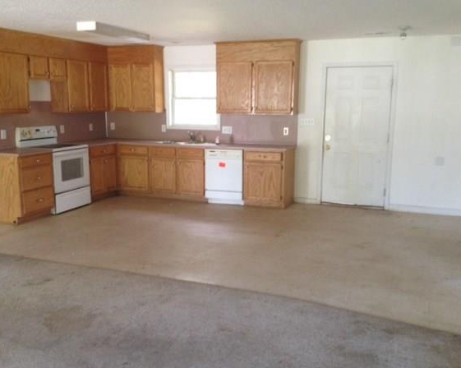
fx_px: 532
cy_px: 184
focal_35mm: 39
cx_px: 221
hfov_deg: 46.9
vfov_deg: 38.2
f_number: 2.4
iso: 100
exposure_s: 1/20
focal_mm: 4.28
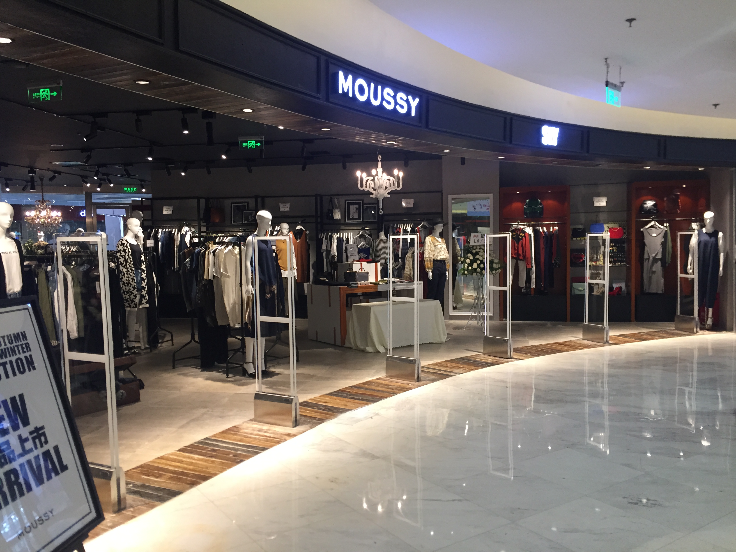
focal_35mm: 29
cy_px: 276
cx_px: 368
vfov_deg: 48.2
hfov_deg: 61.7
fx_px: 617
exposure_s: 1/30
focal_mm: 4.15
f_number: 2.2
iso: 50
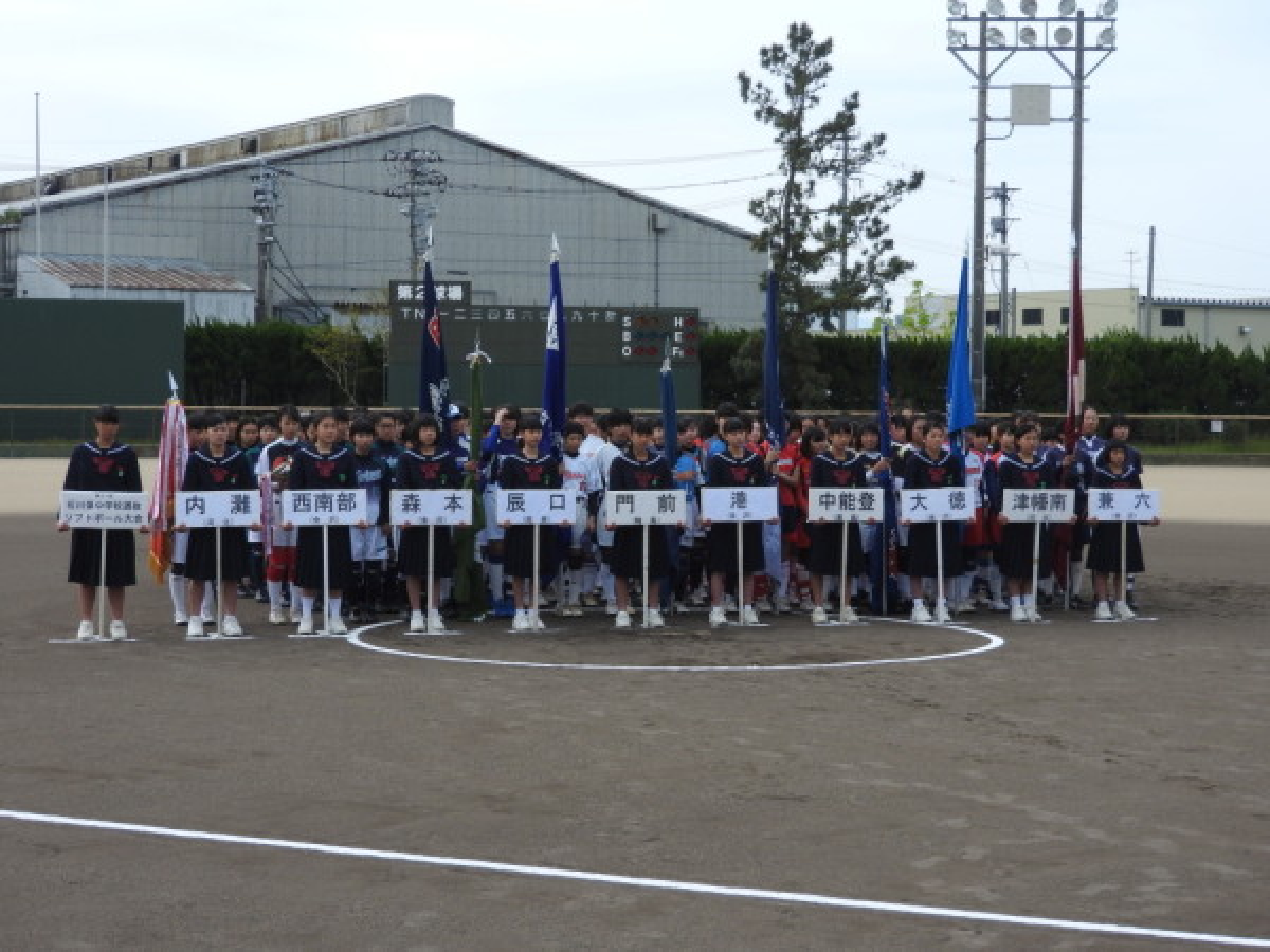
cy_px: 476
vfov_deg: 21.0
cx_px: 635
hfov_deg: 27.8
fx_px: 2568
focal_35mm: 70
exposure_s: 1/400
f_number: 4.5
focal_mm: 12.5
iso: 100
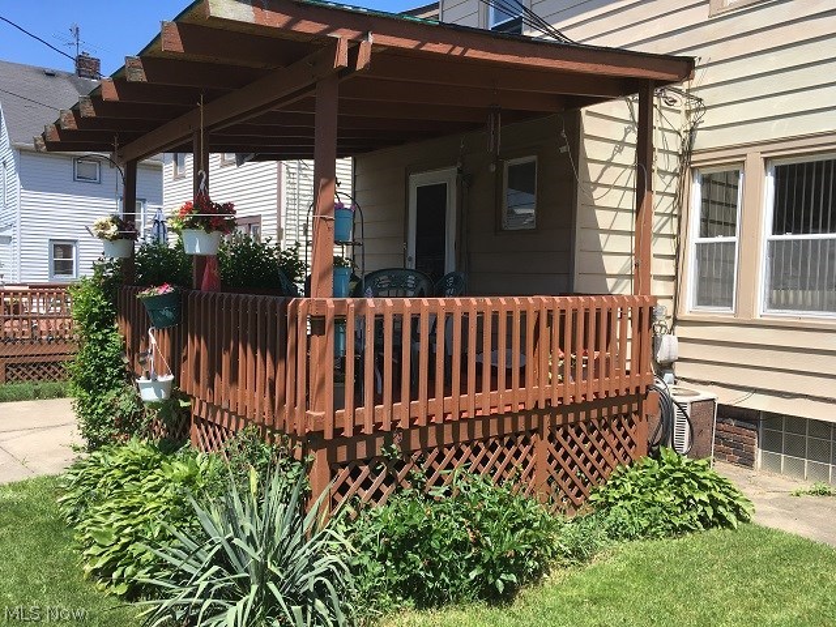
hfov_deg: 61.7
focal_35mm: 29
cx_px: 418
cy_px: 314
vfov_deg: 48.2
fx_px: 700
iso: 25
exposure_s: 1/1241
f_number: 2.2
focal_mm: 4.15
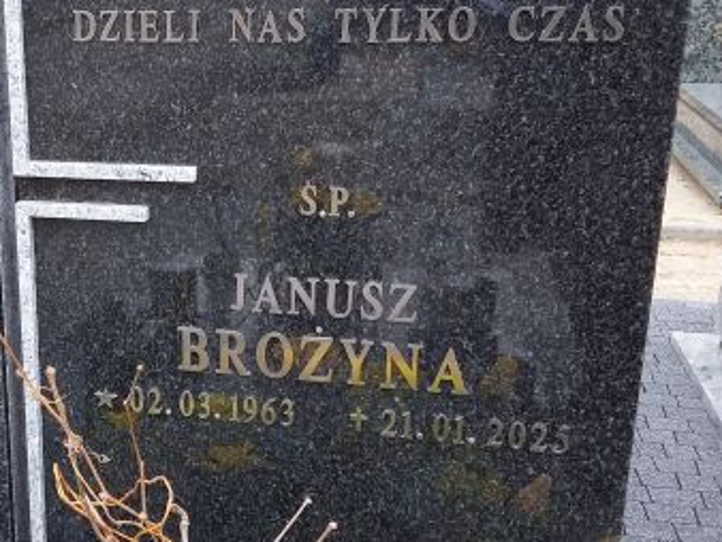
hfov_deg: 35.1
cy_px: 307
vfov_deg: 27.5
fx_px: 1106
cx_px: 156
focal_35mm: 53
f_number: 1.9
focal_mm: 2.91
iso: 40
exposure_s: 1/214
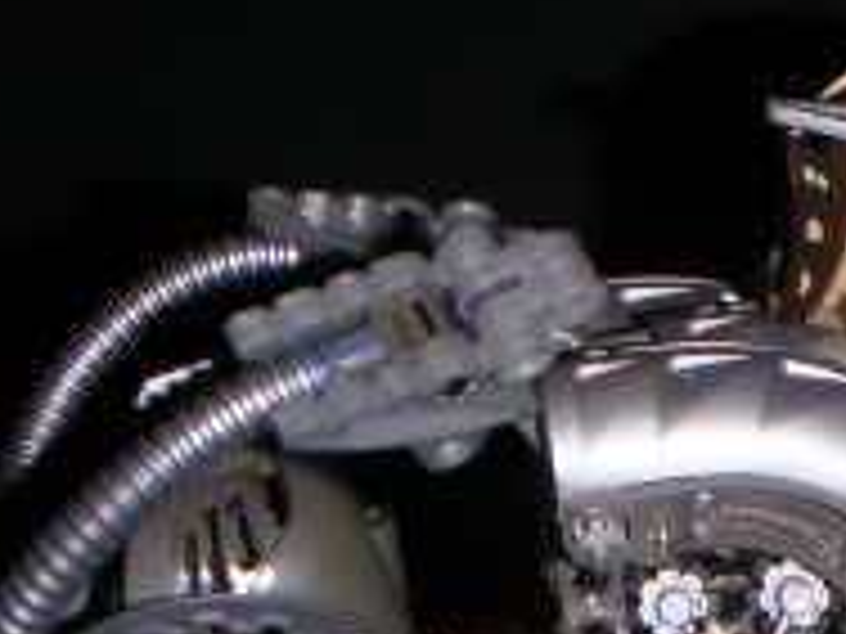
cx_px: 1148
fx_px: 3324
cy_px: 935
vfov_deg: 10.5
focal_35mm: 136
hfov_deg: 13.9
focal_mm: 5.3
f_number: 6.7
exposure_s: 1/45
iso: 200
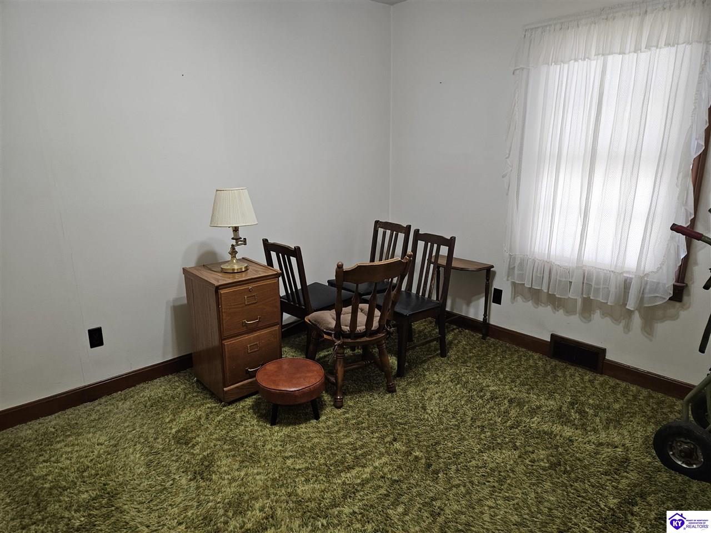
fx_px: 472
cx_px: 356
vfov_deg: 58.9
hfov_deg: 73.9
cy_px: 266
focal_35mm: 23
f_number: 1.8
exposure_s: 1/120
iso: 320
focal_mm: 5.4
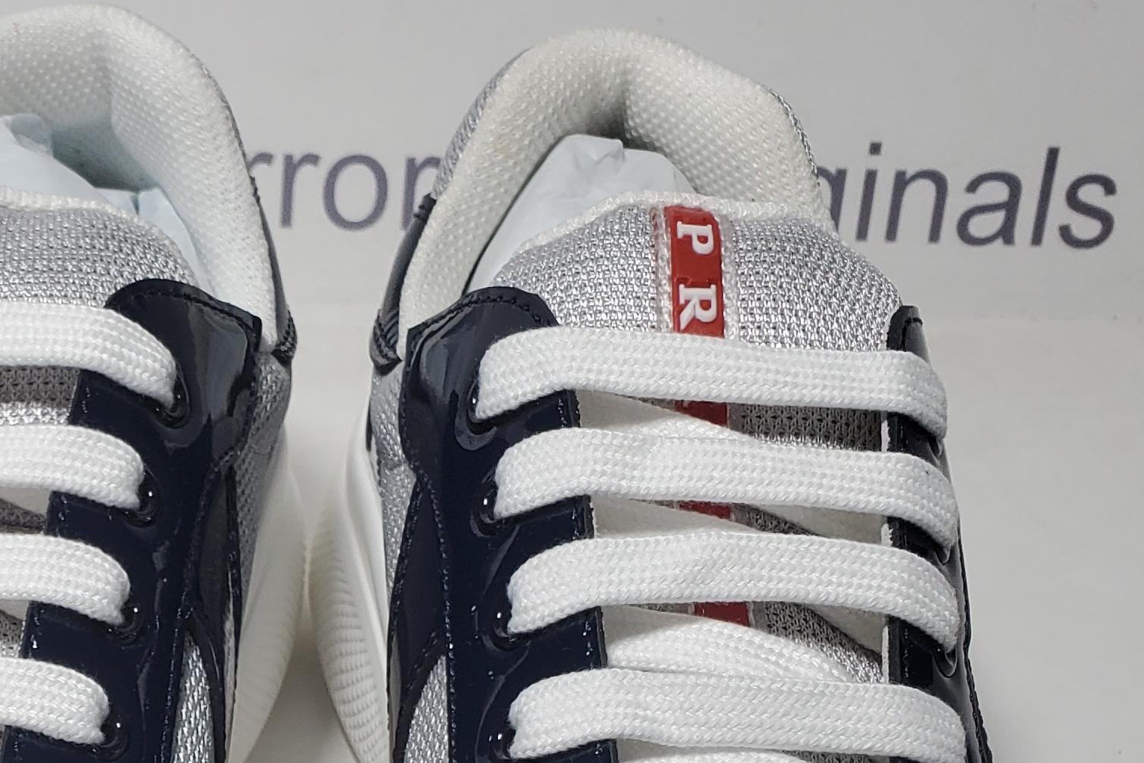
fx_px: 2288
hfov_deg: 27.5
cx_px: 231
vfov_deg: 17.8
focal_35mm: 72
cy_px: 984
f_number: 2.4
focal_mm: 4.3
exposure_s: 1/245
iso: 50
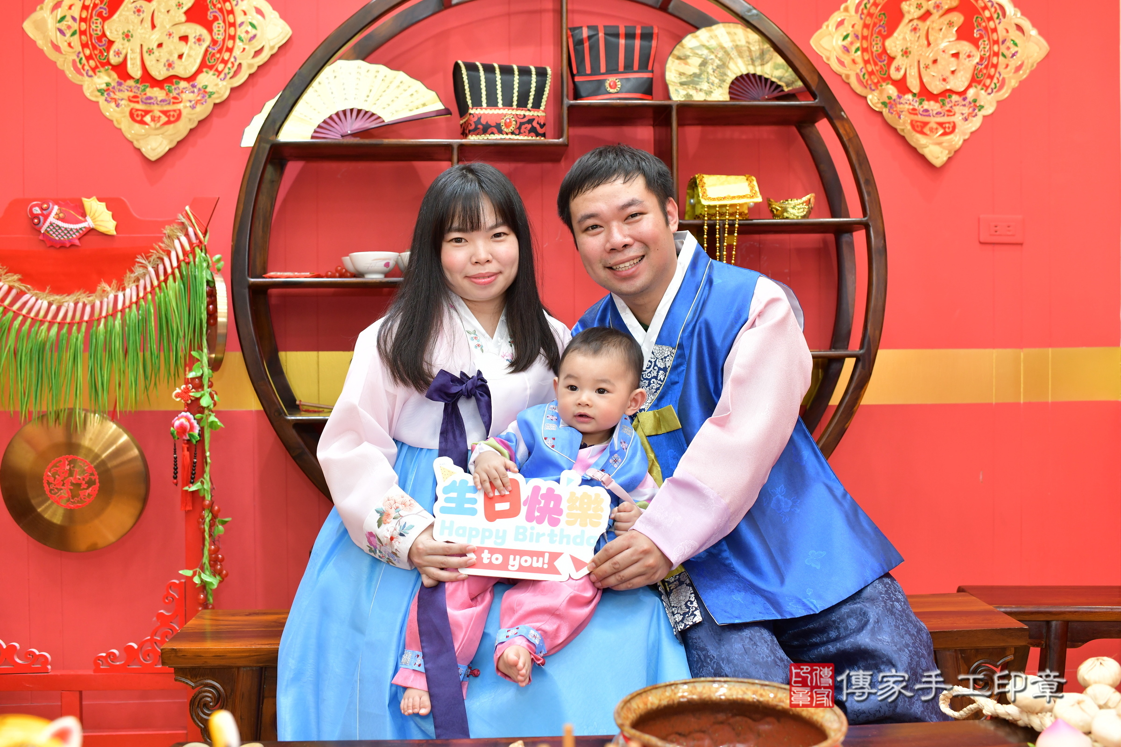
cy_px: 374
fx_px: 1090
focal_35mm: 35
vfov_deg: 37.9
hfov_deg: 54.4
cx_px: 560
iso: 1000
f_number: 4.5
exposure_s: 1/200
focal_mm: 35
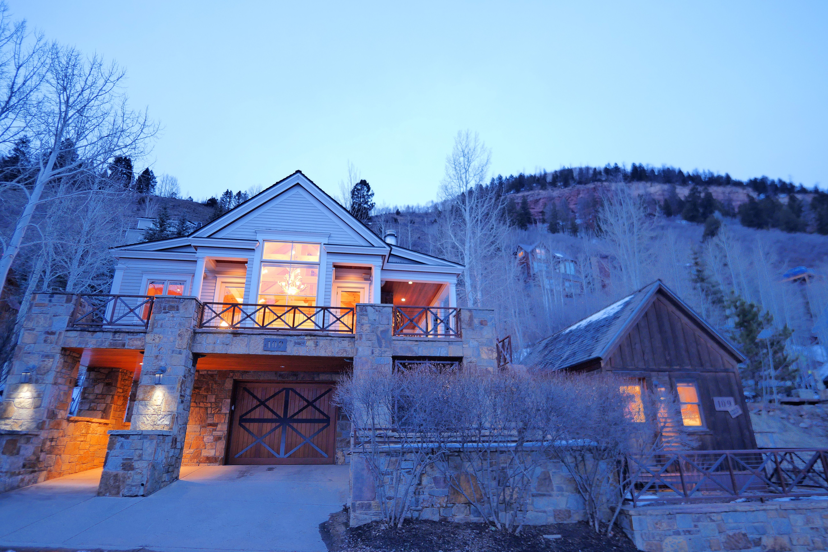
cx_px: 414
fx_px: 414
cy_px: 276
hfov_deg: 90.0
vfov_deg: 67.4
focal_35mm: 18
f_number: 1.7
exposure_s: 1/3.2
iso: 800
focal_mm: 9
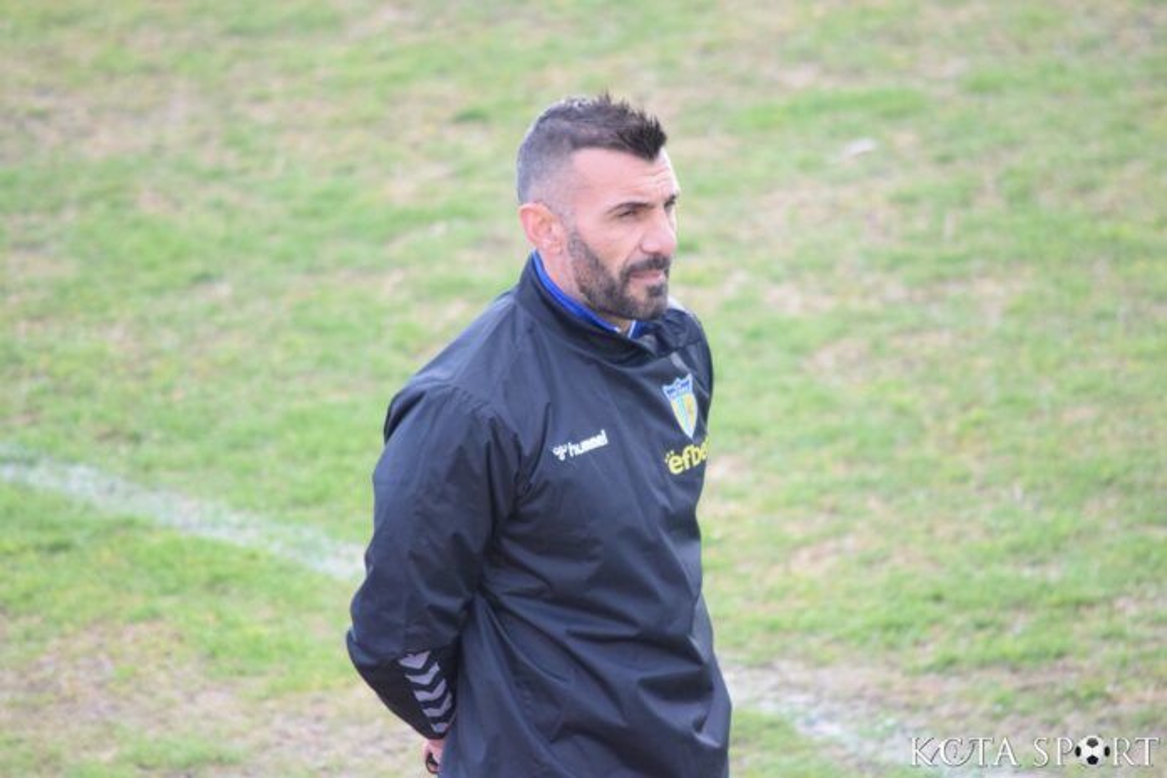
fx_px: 14586
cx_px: 584
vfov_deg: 3.1
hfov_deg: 4.6
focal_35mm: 450
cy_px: 389
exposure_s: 1/1000
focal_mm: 300
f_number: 5.6
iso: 3200
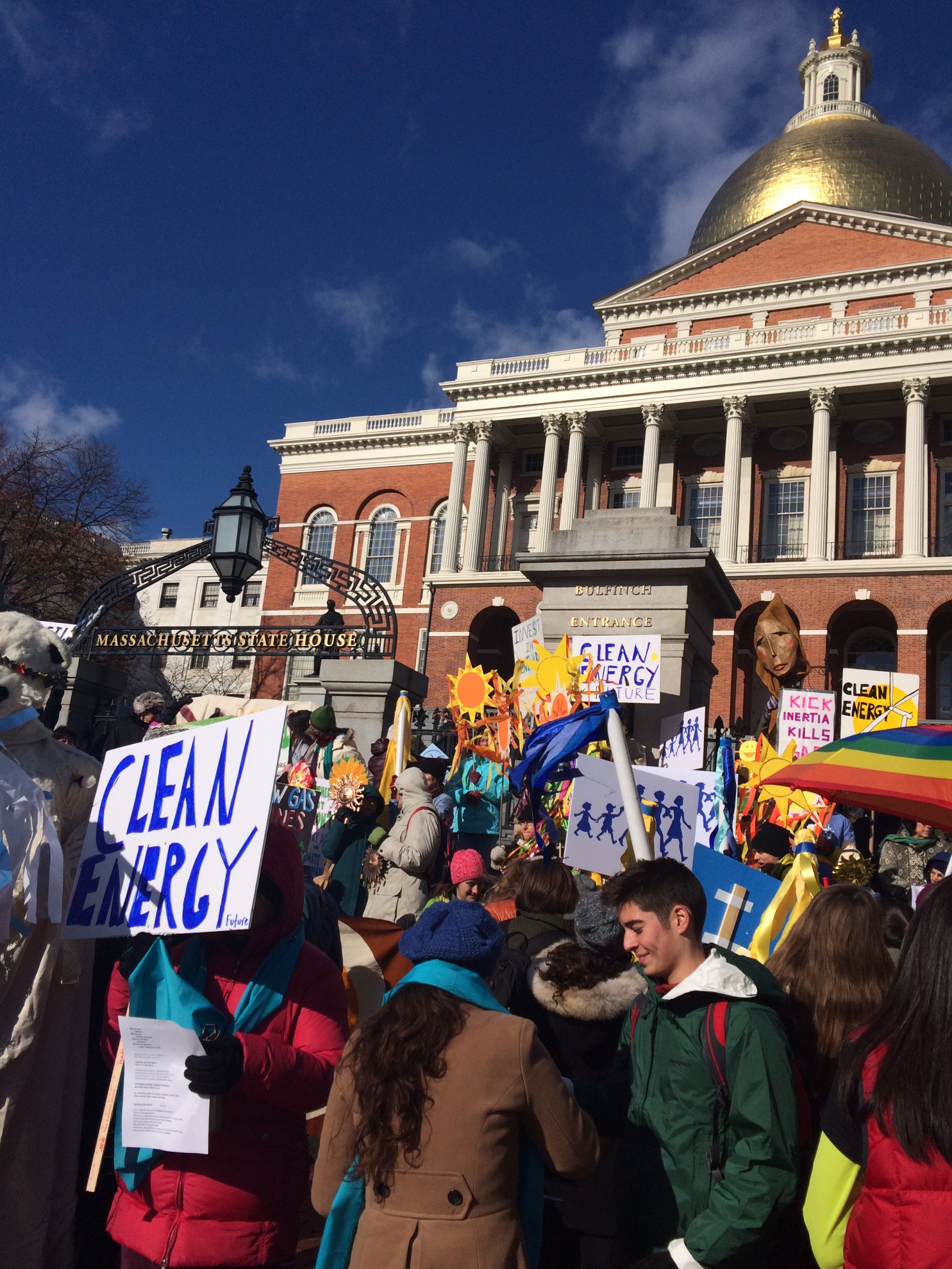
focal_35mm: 30
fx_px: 1100
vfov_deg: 60.0
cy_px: 647
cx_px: 471
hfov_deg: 46.8
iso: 32
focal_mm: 4.15
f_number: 2.2
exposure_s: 1/5882
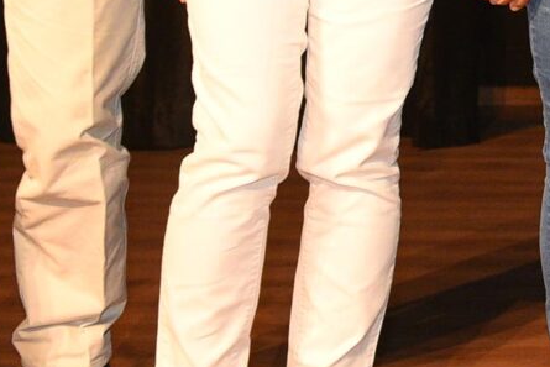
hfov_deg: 10.1
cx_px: 1208
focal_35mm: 184
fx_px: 2812
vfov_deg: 7.2
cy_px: -399
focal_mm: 32
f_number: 5
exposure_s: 1/80
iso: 1600
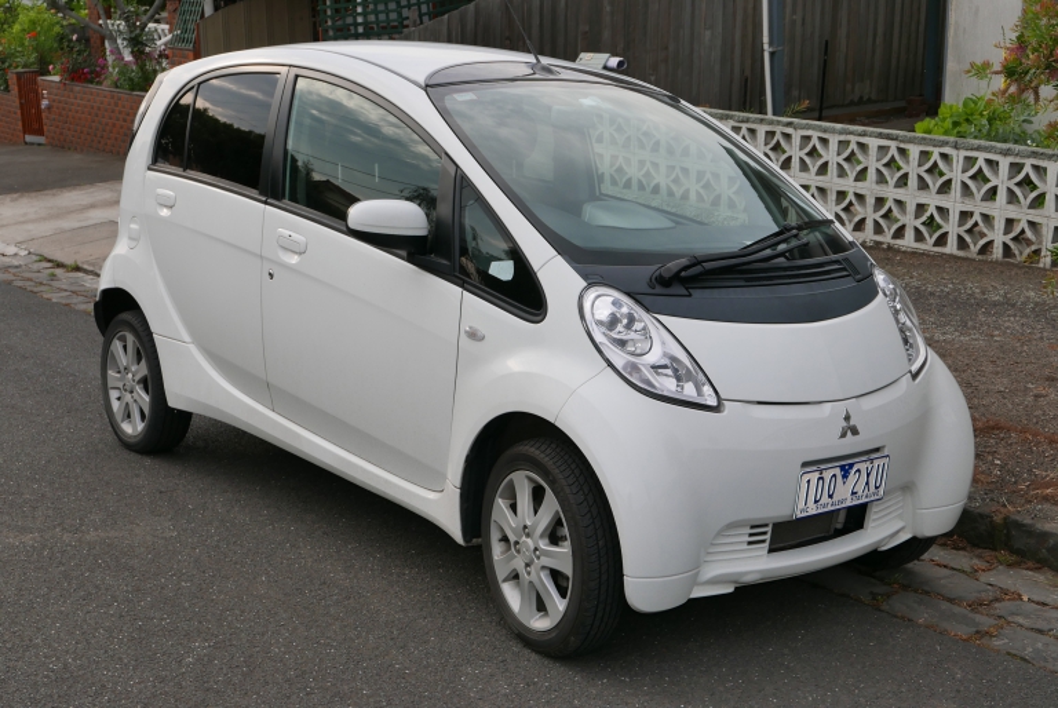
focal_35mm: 50
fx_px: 1471
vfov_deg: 27.1
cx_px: 529
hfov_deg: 39.6
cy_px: 354
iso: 200
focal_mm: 22.7
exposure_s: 1/640
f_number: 5.6
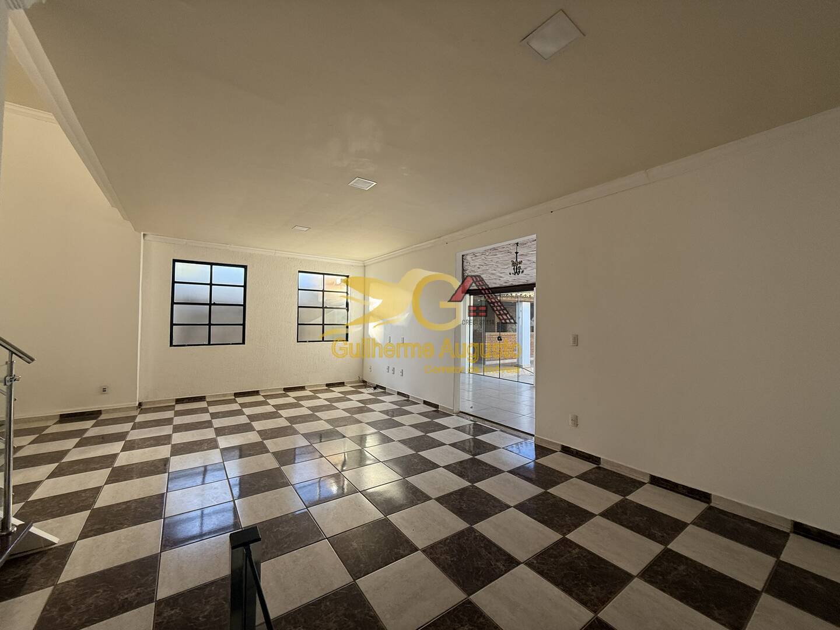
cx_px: 420
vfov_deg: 85.7
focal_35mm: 14
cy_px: 315
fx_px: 340
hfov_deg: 102.1
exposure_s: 1/111
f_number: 2.2
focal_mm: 2.22
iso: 64
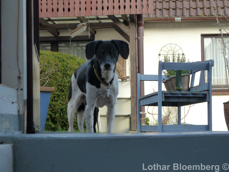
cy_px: 86
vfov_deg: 15.4
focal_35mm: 96
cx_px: 114
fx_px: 635
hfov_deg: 20.4
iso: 125
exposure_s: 1/80
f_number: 4.3
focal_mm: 15.8
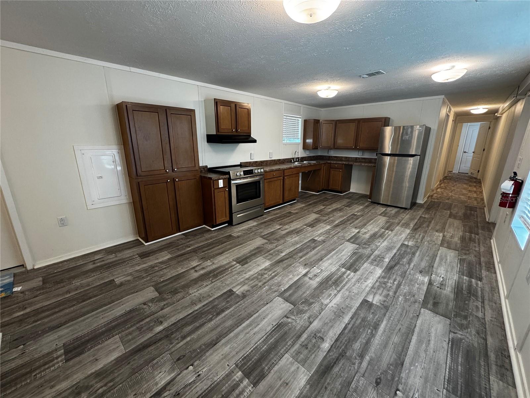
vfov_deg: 85.7
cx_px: 265
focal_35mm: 14
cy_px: 199
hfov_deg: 102.1
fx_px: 214
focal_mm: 2.22
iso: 200
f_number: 2.2
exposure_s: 1/60
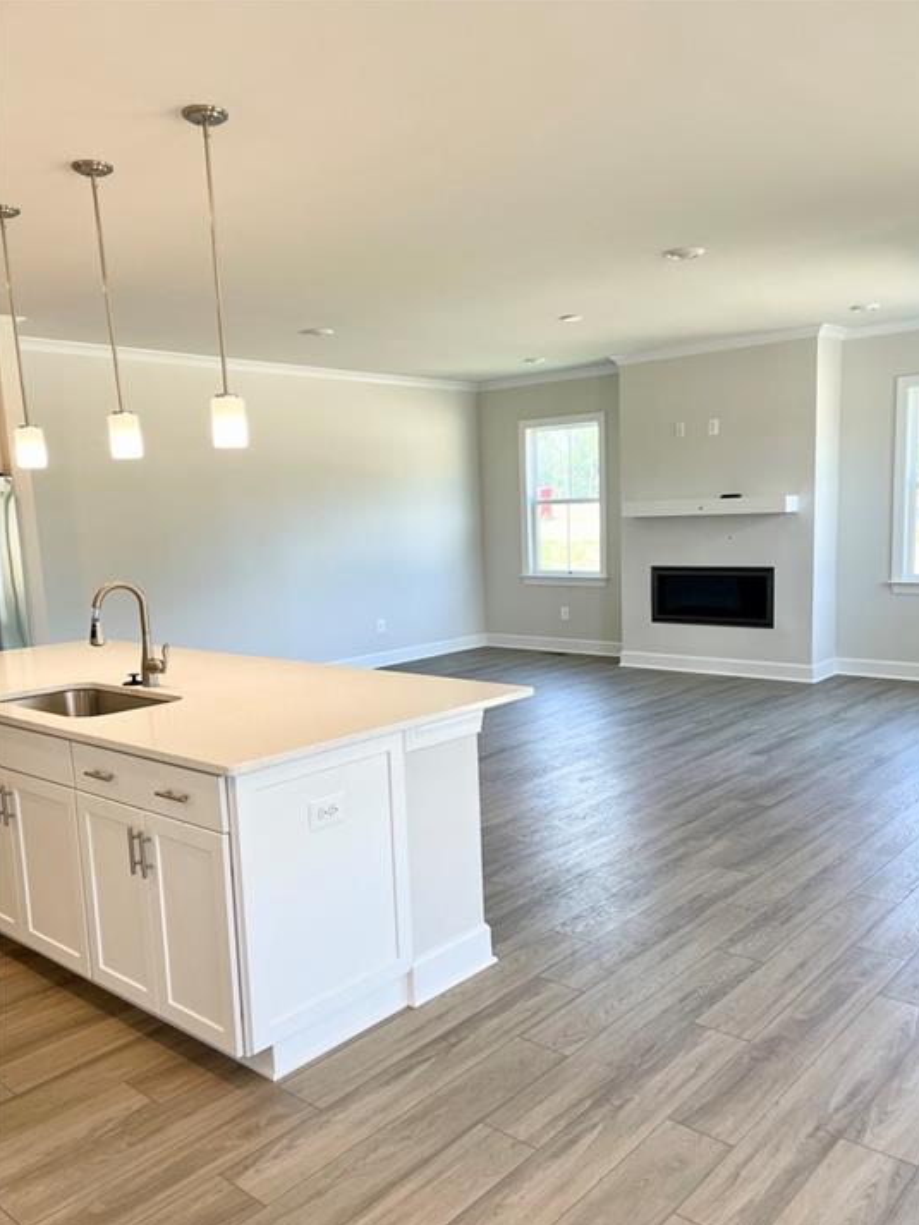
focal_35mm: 28
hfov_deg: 49.7
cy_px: 656
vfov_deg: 63.4
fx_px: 991
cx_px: 490
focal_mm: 4.2
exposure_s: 1/120
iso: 50
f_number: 1.6
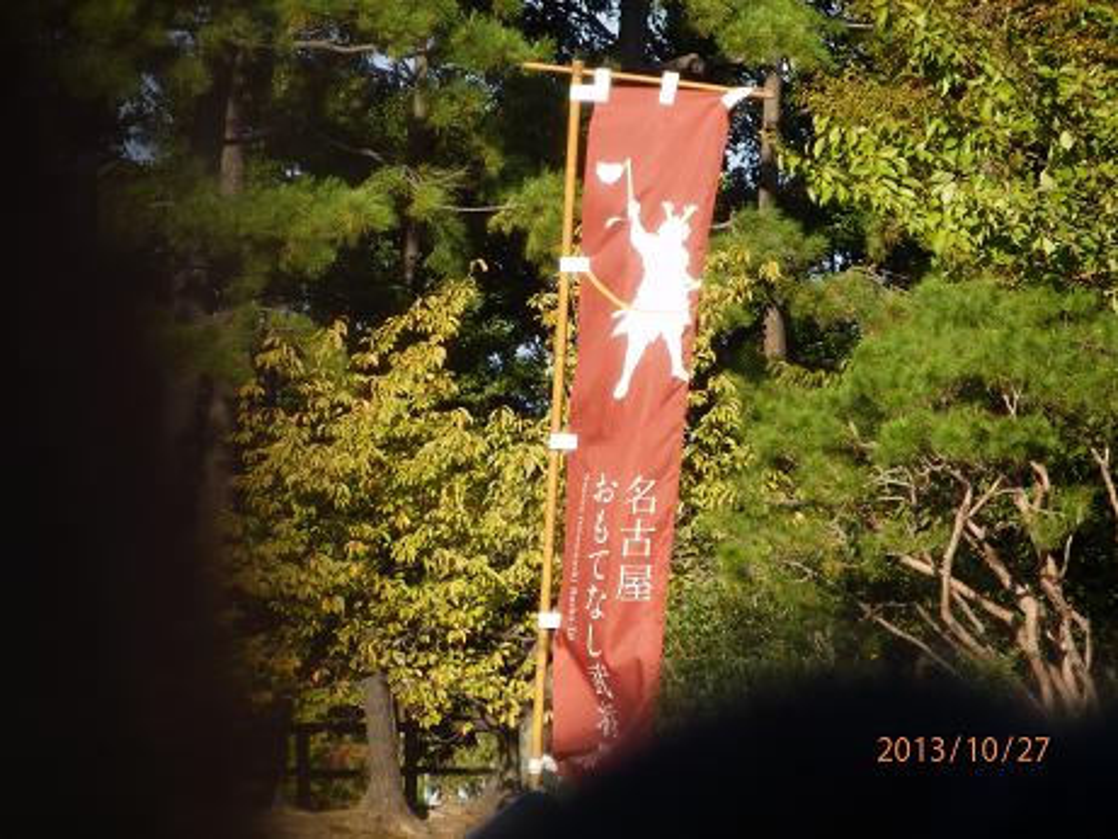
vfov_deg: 5.0
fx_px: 9692
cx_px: 559
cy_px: 420
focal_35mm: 300
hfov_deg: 6.6
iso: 125
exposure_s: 1/320
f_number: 5.9
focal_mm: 52.5
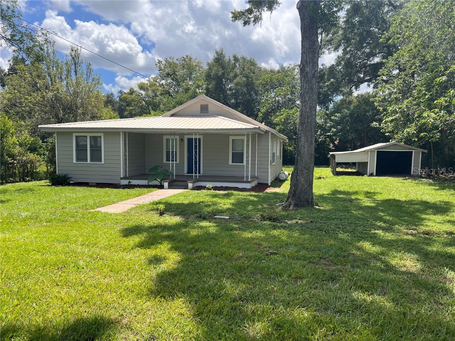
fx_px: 342
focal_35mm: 26
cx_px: 228
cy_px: 170
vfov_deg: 53.1
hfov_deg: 67.3
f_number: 1.5
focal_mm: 5.7
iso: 50
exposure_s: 1/2632
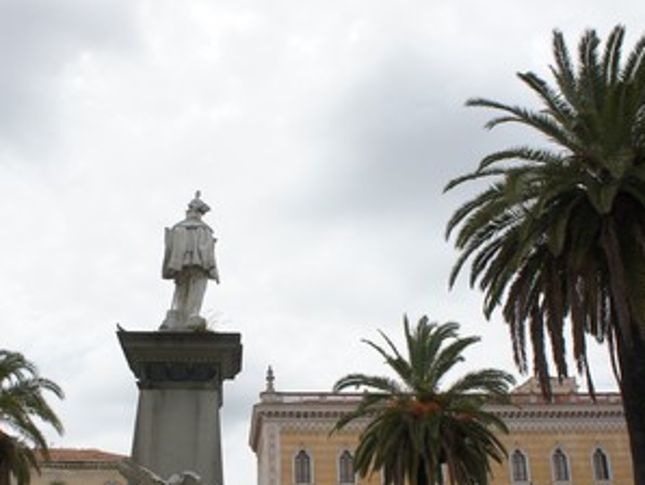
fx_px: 746
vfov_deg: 35.6
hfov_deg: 46.5
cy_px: 325
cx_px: 255
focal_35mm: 40
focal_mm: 18
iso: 200
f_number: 7.1
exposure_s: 1/500
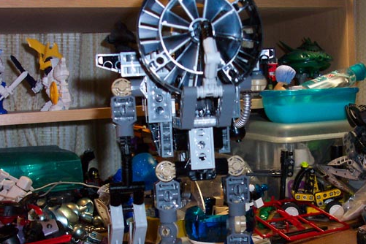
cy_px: 169
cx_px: 203
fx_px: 579
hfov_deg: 35.0
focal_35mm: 57
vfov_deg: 23.6
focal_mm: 7.5
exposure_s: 1/30
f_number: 2.8
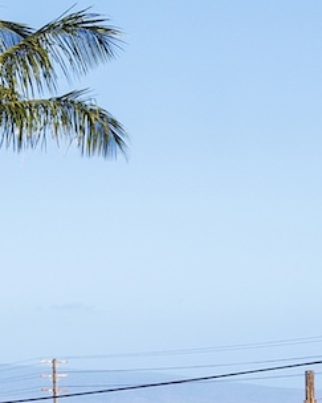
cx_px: -167
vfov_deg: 10.8
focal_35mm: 178
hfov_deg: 8.5
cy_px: 399
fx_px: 2121
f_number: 8
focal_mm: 16
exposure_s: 1/80
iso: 100
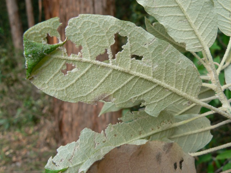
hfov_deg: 51.4
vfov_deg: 39.7
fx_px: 240
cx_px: 116
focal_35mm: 36
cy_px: 86
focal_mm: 6
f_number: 4
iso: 80
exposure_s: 1/100
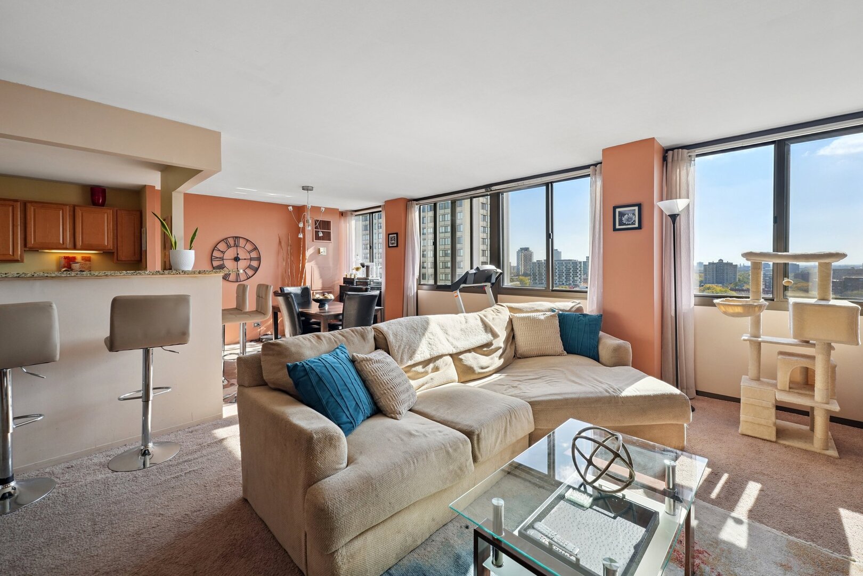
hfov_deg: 104.3
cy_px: 288
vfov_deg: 81.2
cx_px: 432
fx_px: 336
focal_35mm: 14
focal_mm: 14
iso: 400
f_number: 8
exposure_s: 1/250
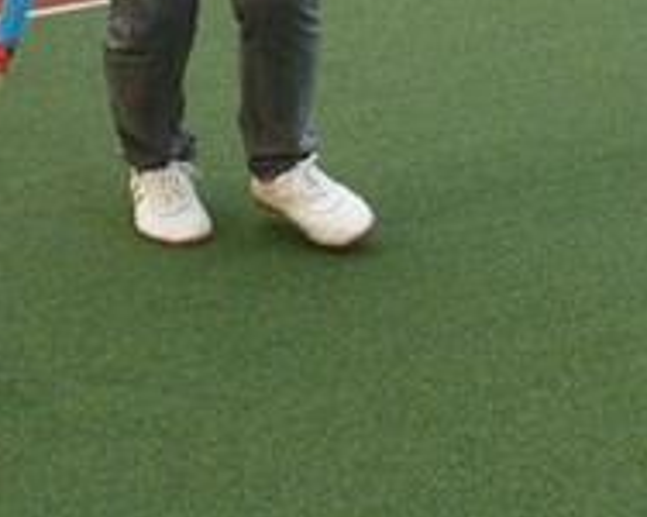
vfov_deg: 11.6
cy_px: -221
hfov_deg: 14.9
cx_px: 533
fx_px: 2448
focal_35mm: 128
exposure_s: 1/500
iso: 320
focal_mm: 7.4
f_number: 3.9
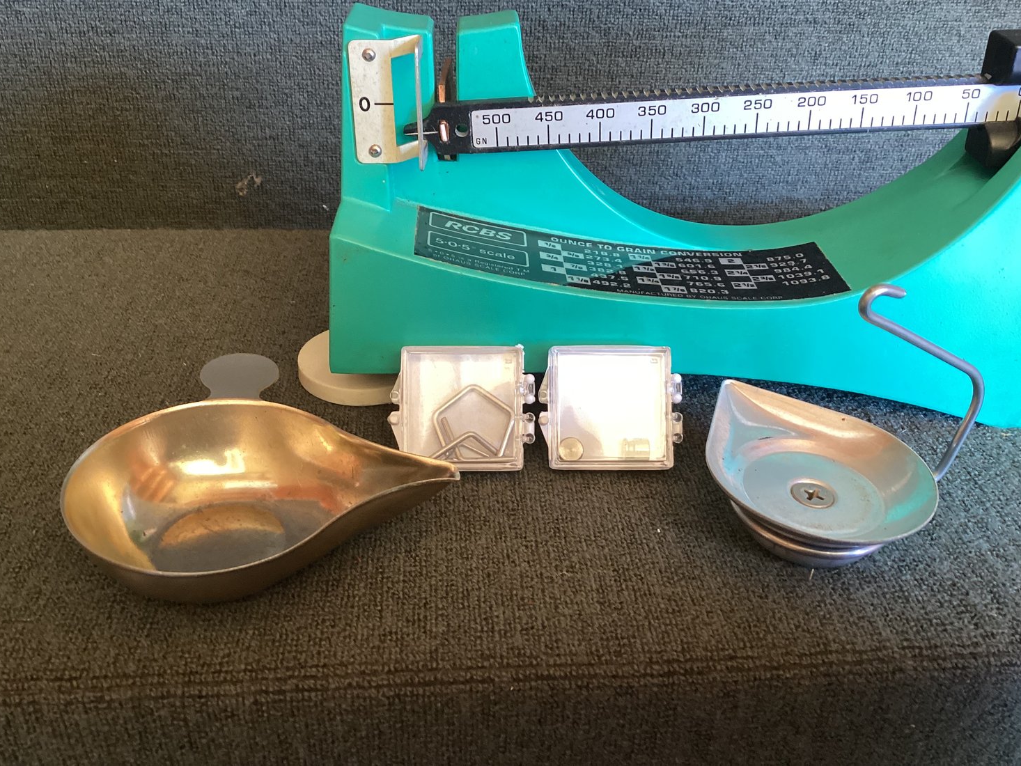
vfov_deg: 44.2
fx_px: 944
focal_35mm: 32
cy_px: 372
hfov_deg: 56.8
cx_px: 507
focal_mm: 3.3
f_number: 2.4
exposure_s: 1/50
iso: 200
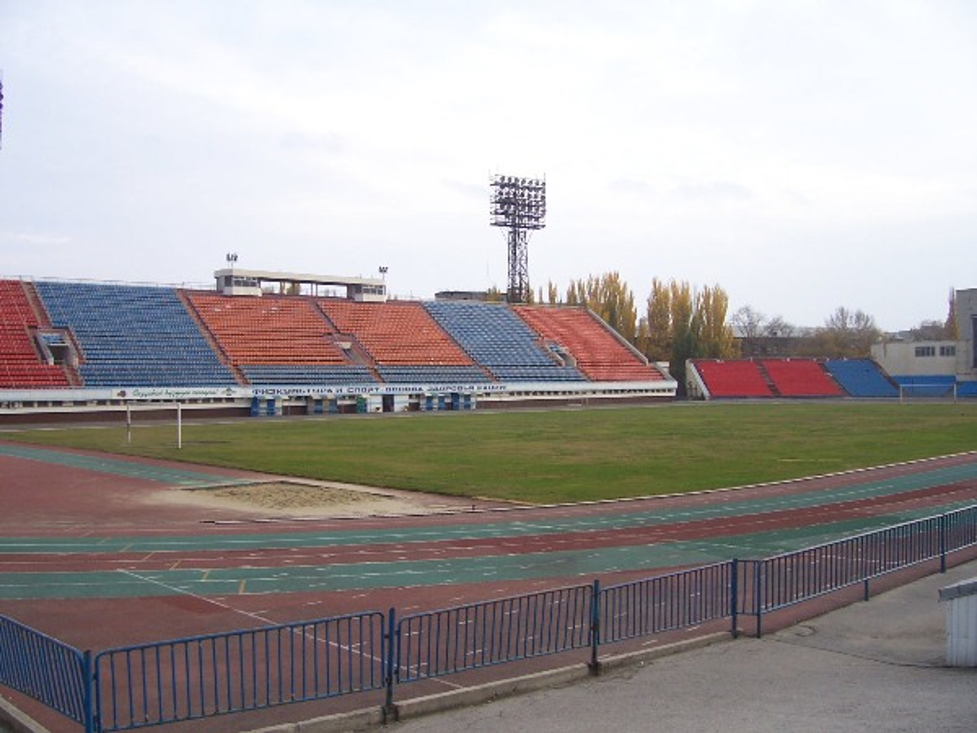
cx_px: 488
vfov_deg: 41.8
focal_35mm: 34
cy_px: 366
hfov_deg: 54.0
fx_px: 960
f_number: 2.7
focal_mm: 5.6
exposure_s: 1/180
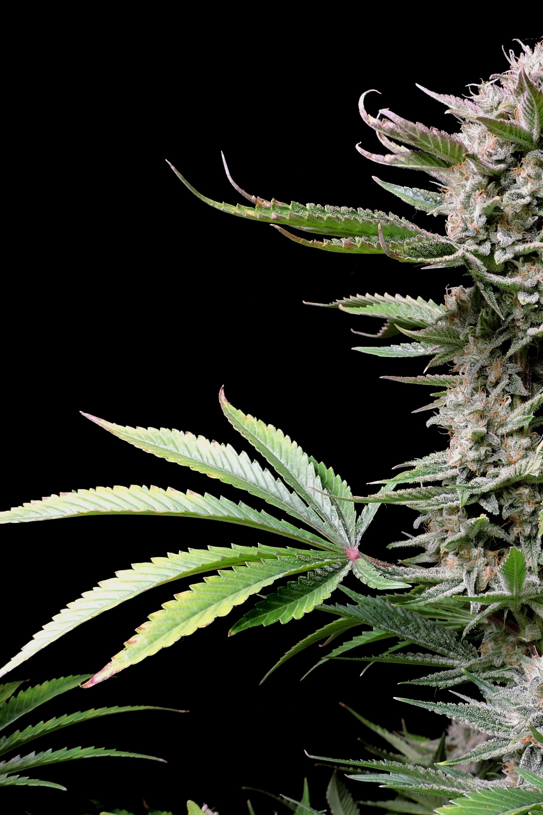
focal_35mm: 59
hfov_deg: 22.4
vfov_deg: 33.9
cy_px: 400
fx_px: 1335
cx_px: 499
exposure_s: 1/30
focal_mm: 7.1
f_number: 3.7
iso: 100
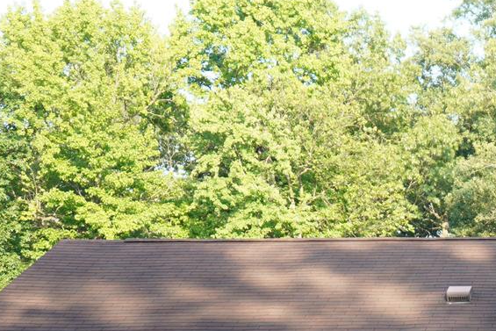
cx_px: 822
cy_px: 451
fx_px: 1847
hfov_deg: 14.0
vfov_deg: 10.0
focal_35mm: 134
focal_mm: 37
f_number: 4
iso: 100
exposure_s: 1/80
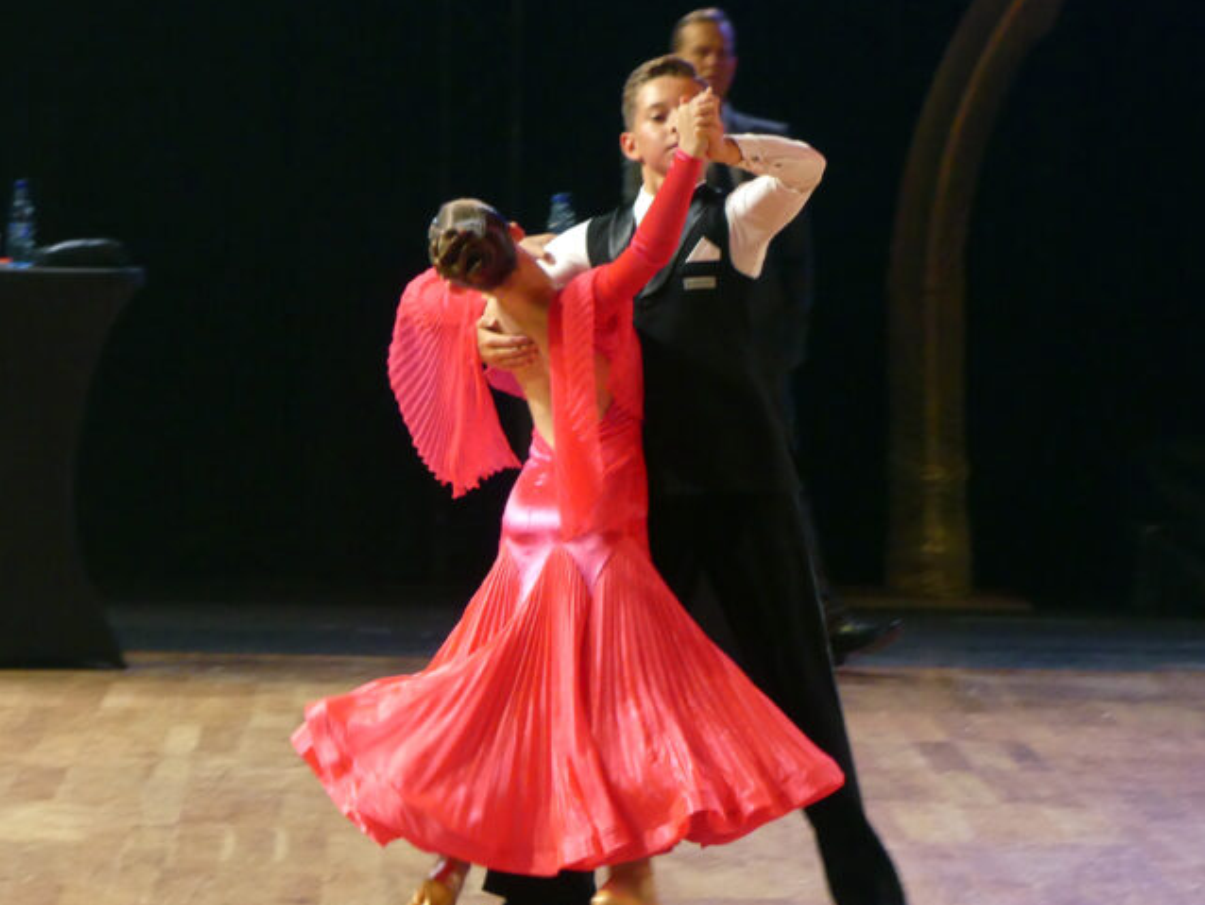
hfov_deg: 7.8
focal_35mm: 255
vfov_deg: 5.8
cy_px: 407
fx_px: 8880
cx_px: 646
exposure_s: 1/80
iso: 640
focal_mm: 39.1
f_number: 3.5
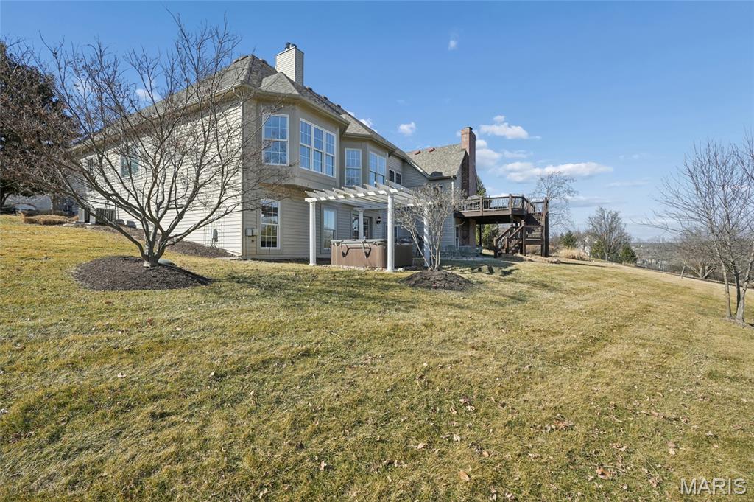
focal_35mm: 16
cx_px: 377
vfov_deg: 73.7
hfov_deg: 96.8
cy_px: 251
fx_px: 335
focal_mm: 16
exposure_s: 1/1000
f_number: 8
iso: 400
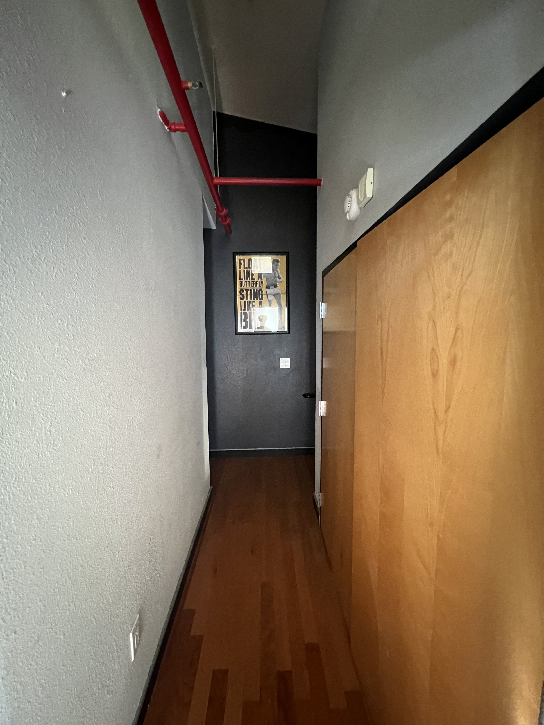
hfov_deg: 89.9
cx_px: 272
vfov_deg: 106.2
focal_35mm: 13
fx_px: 272
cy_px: 362
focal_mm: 1.57
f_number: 1.8
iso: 1250
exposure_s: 1/39
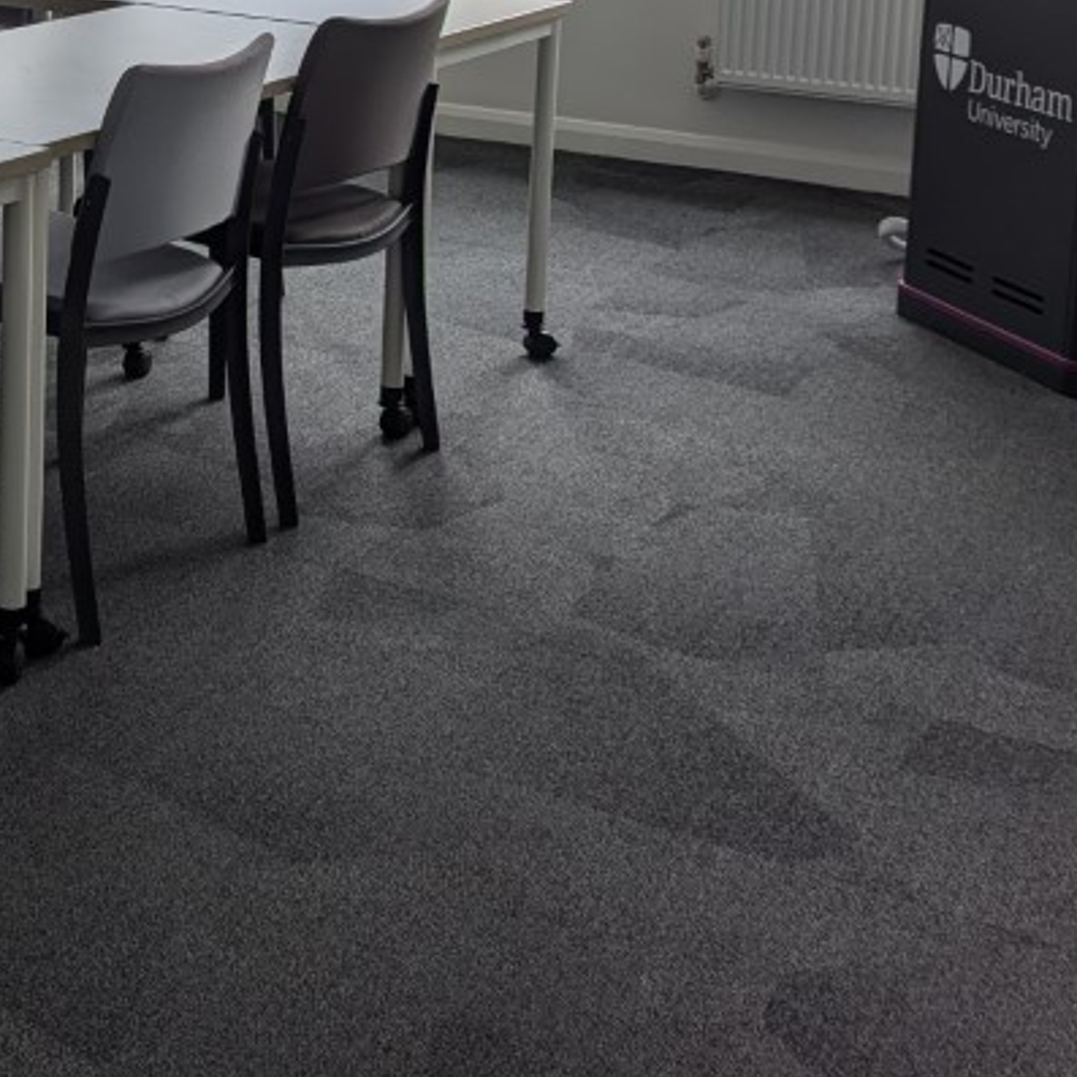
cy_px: -3
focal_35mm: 64
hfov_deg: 25.5
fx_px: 2253
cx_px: -1
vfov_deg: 25.5
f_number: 1.85
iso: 37
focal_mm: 6.81
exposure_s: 1/281
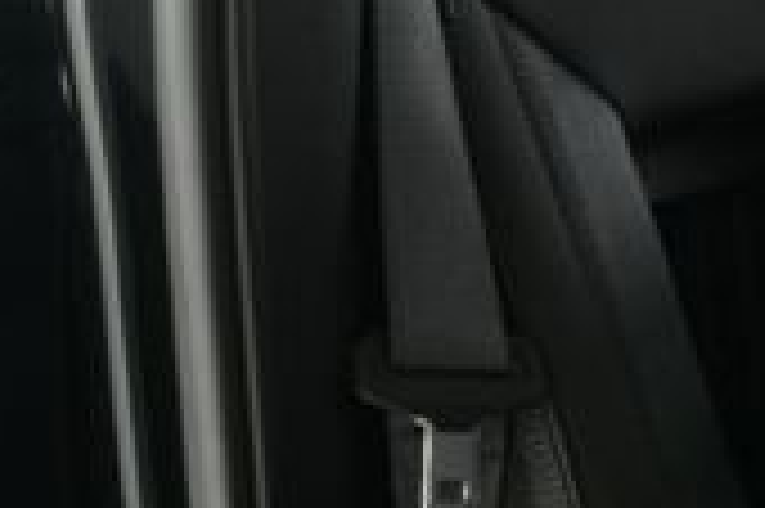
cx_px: 1130
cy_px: 360
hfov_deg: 15.3
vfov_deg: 11.0
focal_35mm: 124
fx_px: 2632
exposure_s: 1/160
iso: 100
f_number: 4.5
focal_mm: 22
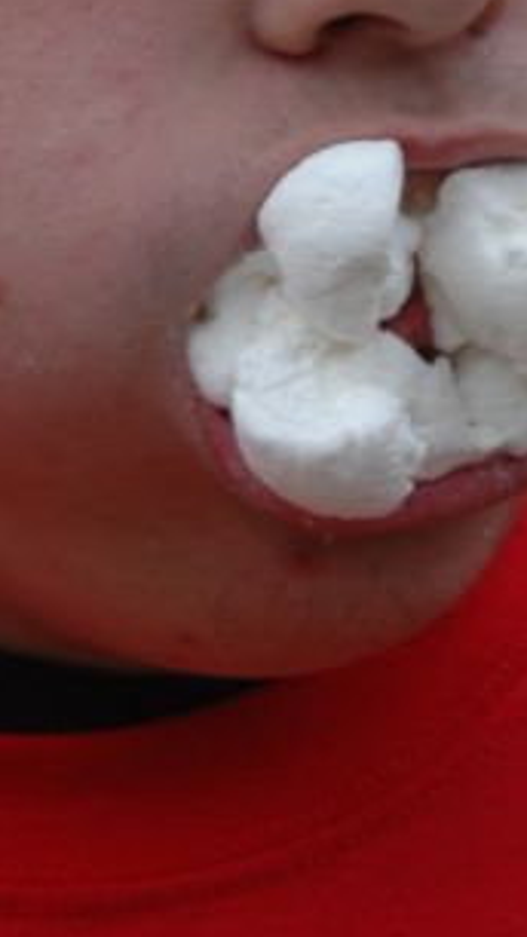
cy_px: 276
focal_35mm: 710
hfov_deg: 1.7
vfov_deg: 3.0
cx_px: 251
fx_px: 17642
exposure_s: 1/160
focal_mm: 135
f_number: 5.6
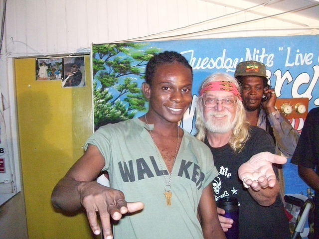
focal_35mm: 36
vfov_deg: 39.7
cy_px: 120
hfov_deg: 51.4
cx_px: 160
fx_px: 332
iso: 1250
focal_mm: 6
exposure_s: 1/125
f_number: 2.7
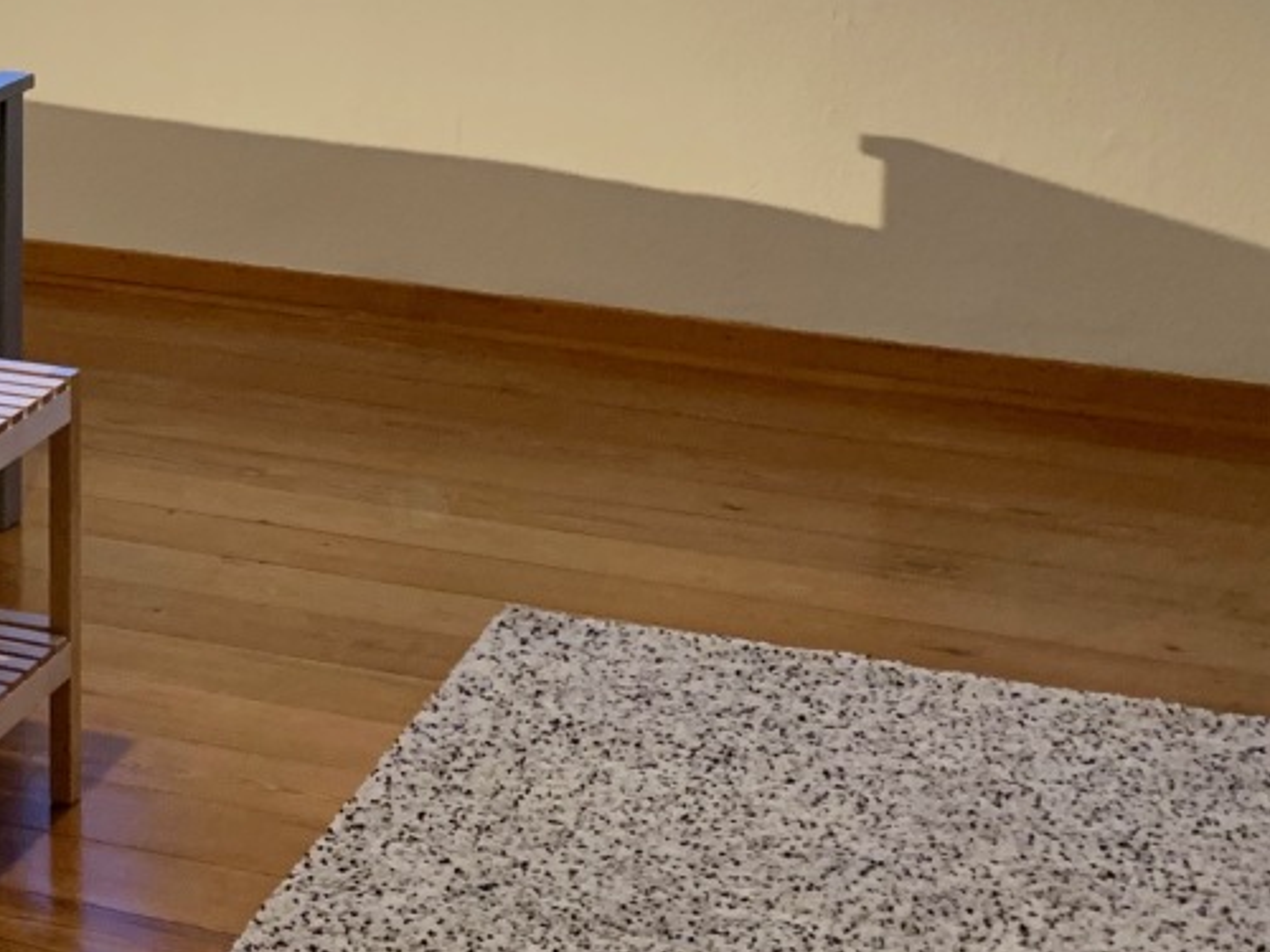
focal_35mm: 78
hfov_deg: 24.3
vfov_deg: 17.8
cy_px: -237
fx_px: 2862
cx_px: 132
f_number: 1.8
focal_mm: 4.25
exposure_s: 1/50
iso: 320
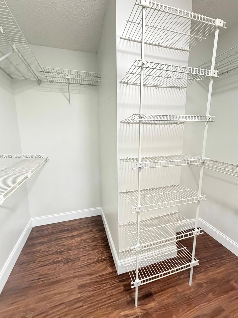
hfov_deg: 81.7
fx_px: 138
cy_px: 156
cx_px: 118
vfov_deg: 98.2
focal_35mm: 15
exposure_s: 1/60
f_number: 2.2
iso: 640
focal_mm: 2.22
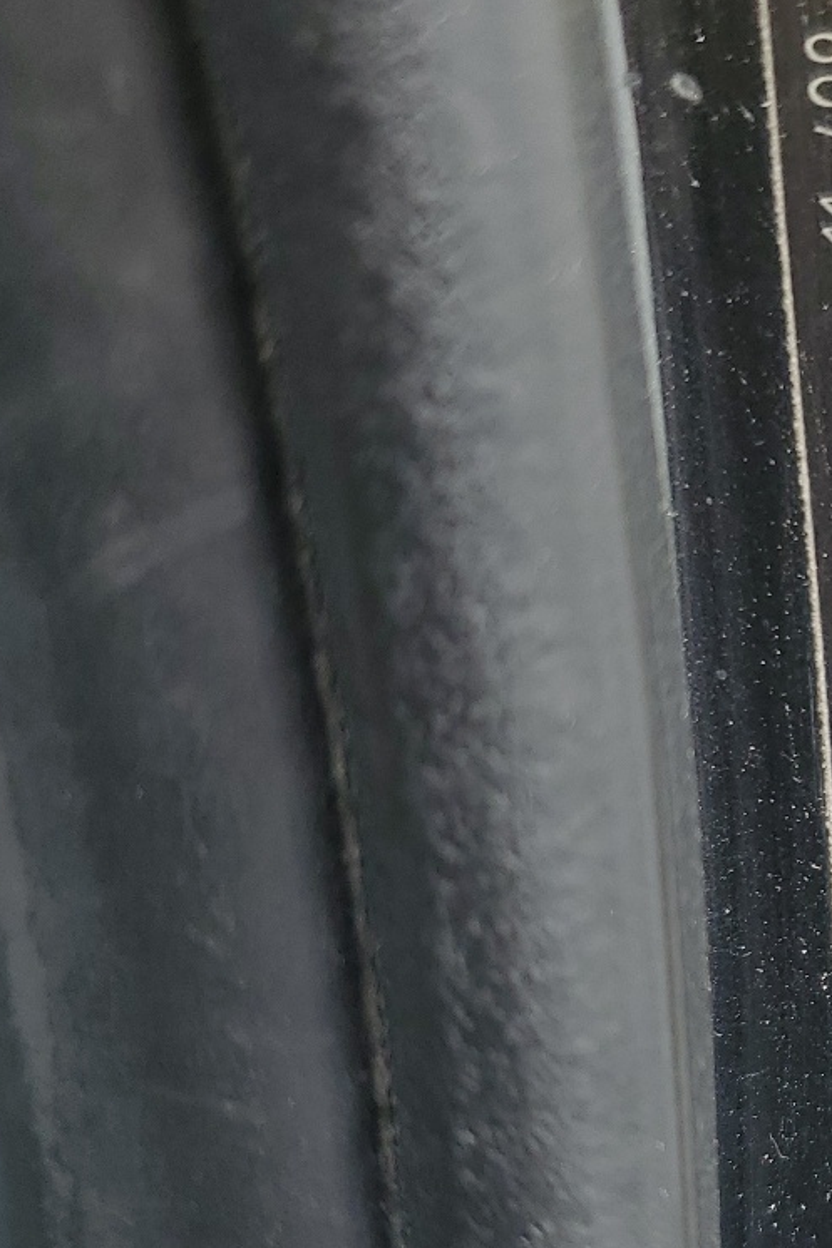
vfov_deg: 34.1
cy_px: 850
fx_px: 2011
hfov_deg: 20.6
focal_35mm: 58
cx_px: 1180
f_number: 1.5
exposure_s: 1/128
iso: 50
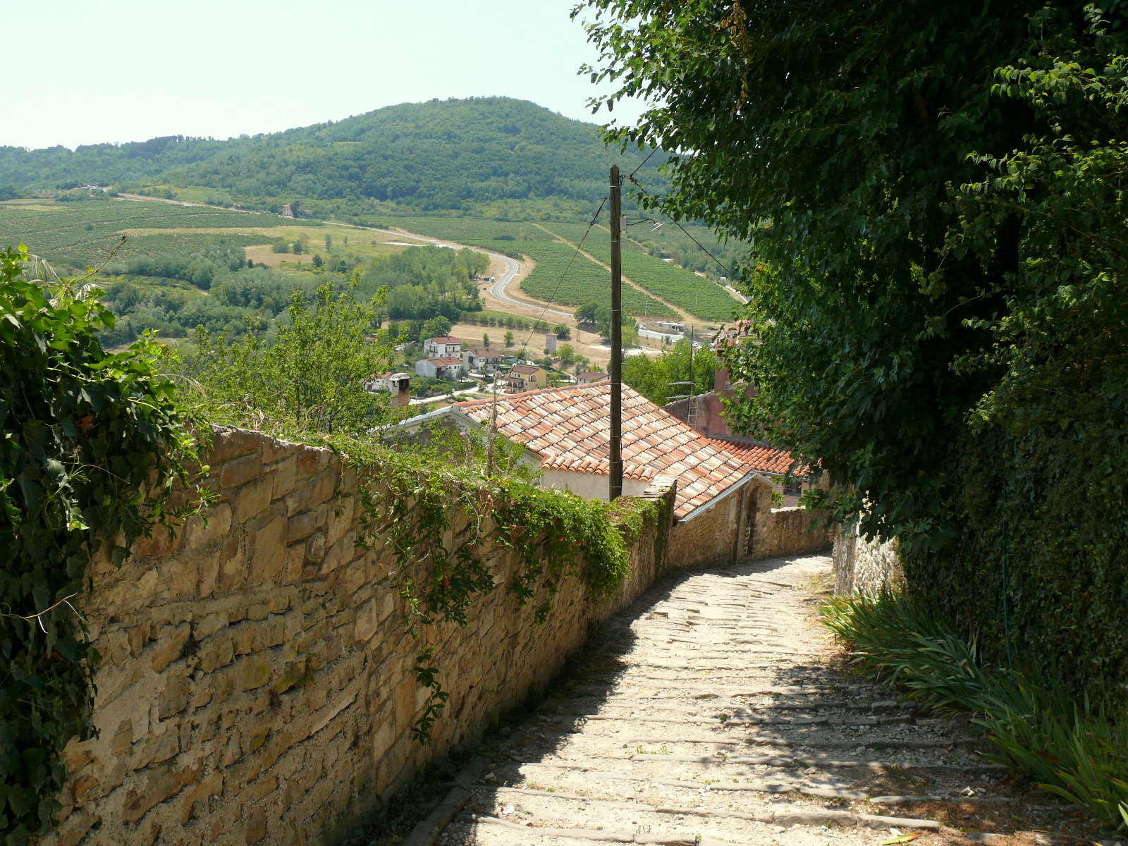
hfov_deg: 52.6
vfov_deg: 40.7
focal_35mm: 35
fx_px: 1141
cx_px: 564
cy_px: 423
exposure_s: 1/250
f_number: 4
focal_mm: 7.4
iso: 100
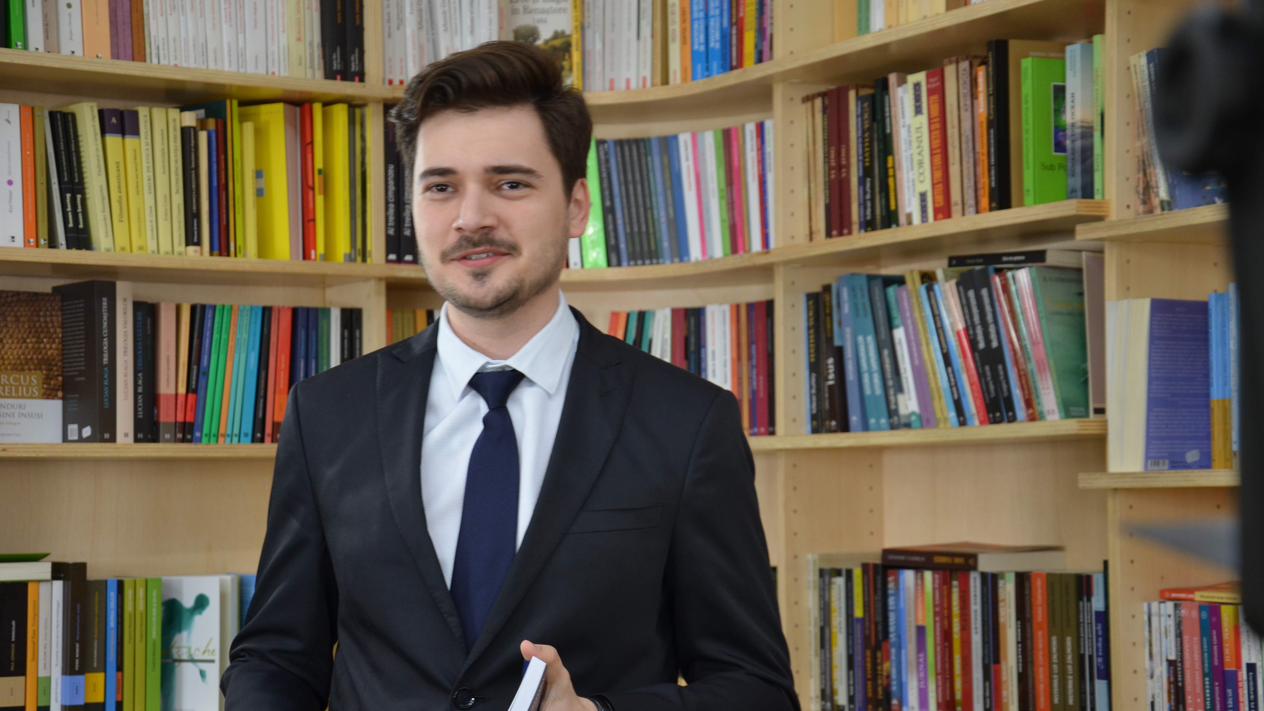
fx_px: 2749
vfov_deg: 14.7
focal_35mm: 82
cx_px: 633
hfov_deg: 25.9
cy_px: 415
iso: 560
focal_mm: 52
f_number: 5
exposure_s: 1/60
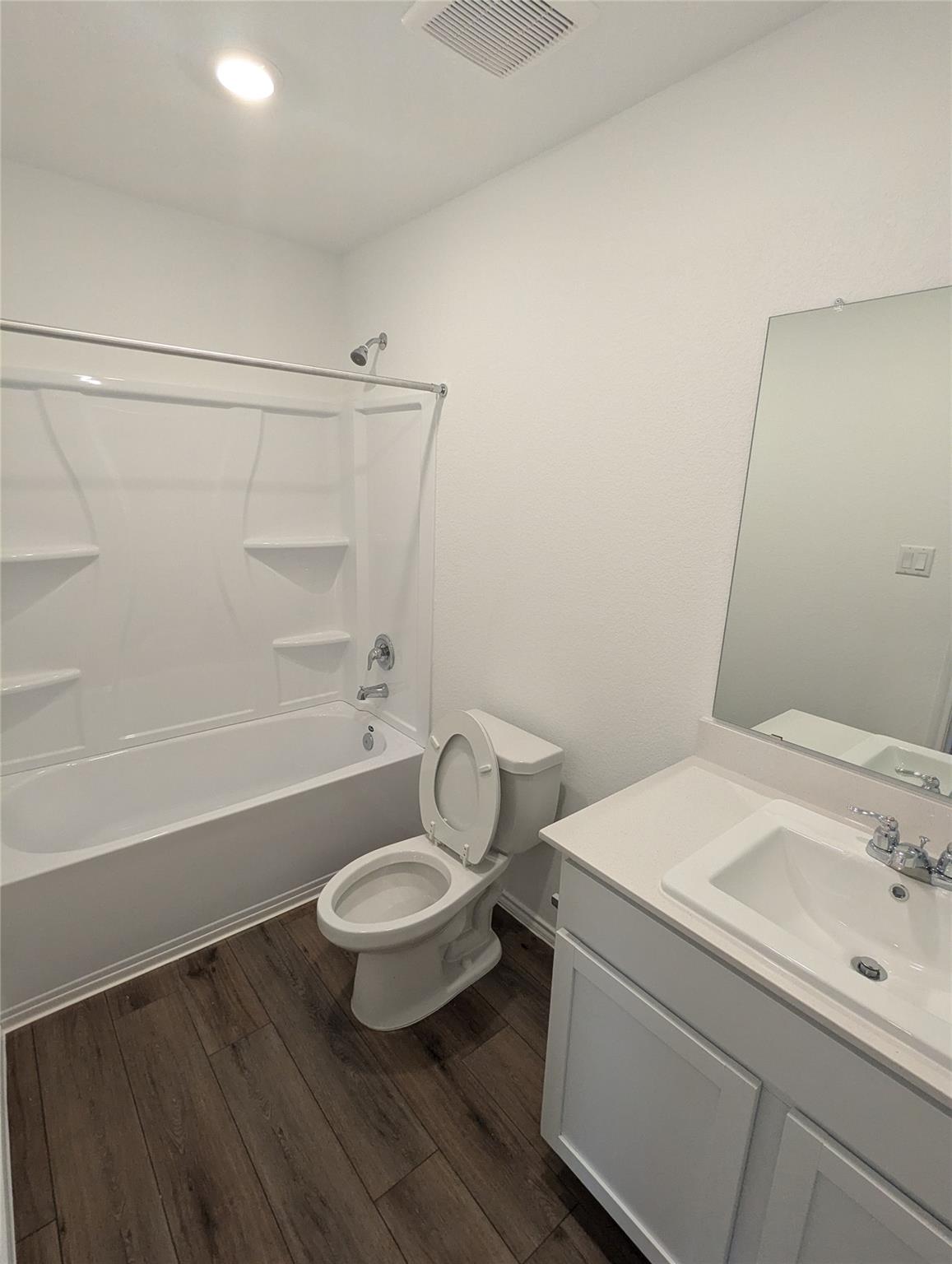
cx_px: 476
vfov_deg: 94.4
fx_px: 585
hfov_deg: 78.3
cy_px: 632
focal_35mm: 16
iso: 160
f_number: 2.2
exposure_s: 1/60
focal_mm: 2.35
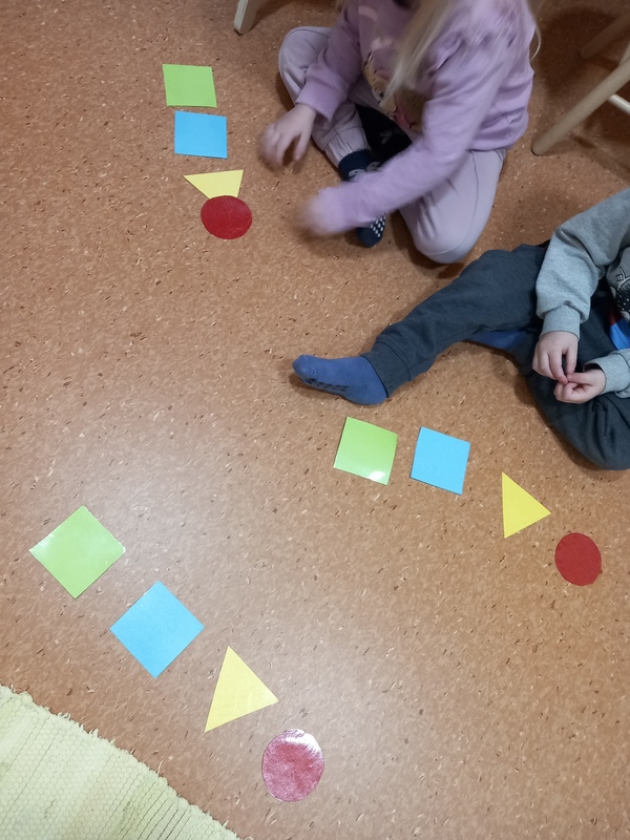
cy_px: 420
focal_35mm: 27
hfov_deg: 51.4
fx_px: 655
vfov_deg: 65.3
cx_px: 315
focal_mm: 4
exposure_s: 1/25
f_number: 1.8
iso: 250
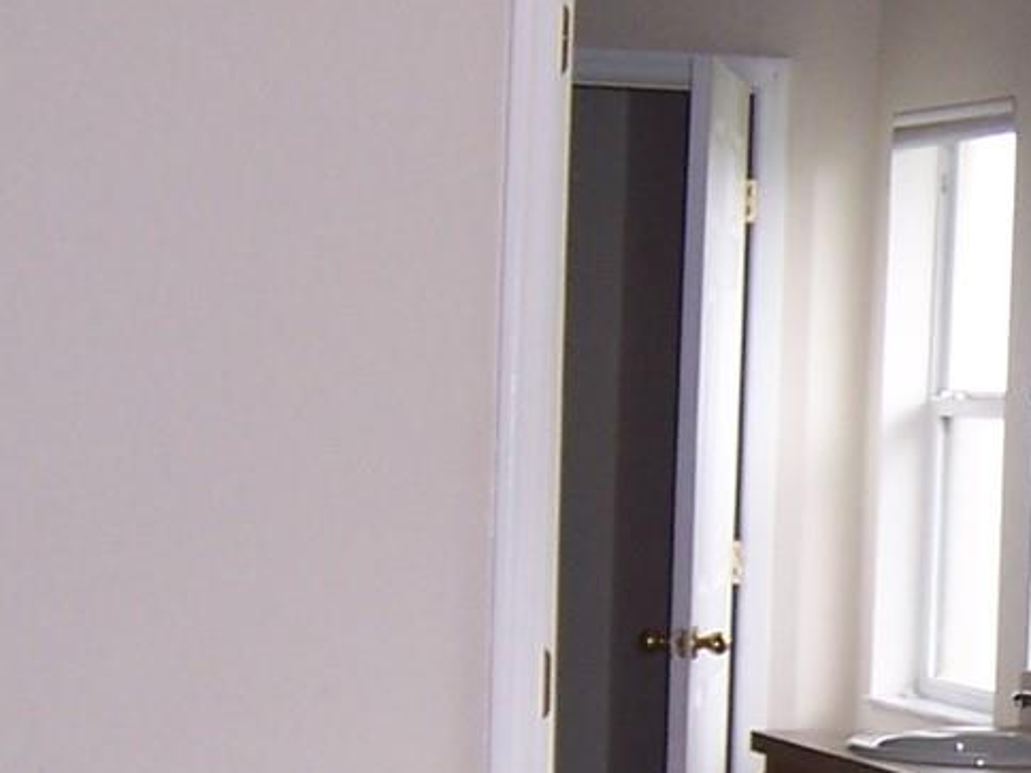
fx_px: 3246
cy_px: 677
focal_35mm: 109
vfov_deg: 13.5
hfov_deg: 16.9
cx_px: 1380
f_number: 2.8
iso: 80
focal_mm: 5.5
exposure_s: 1/60
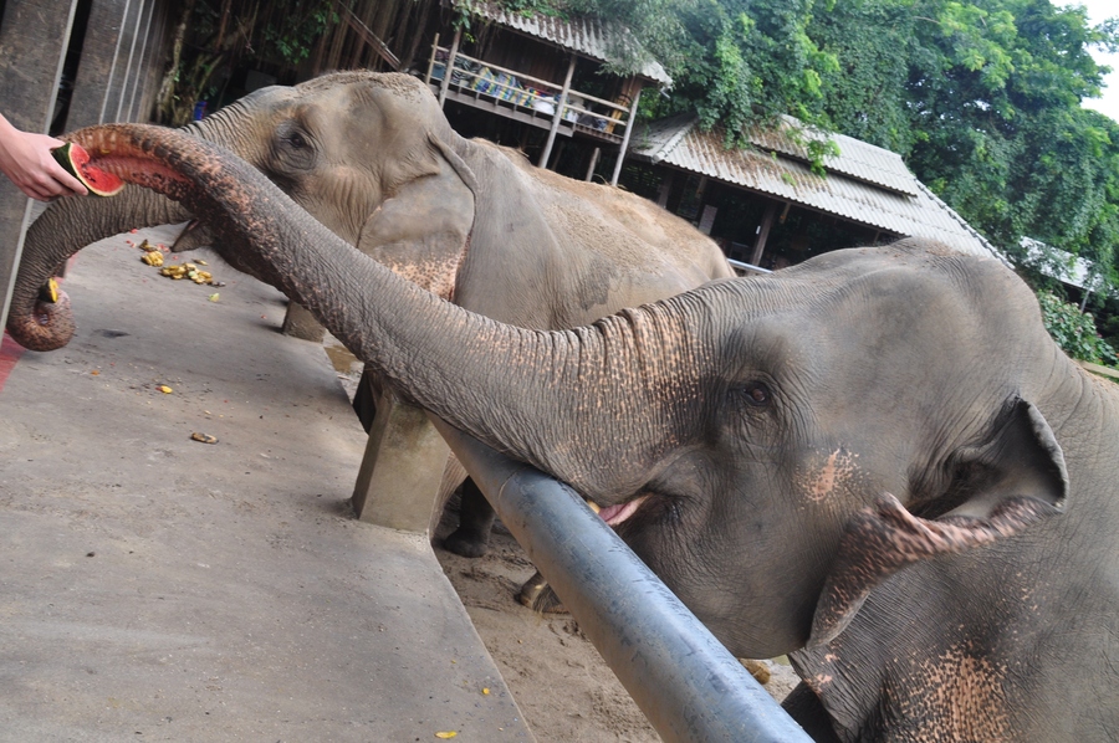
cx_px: 560
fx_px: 1164
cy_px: 372
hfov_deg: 51.3
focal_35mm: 38
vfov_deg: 35.4
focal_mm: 25
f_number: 9
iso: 400
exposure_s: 1/160
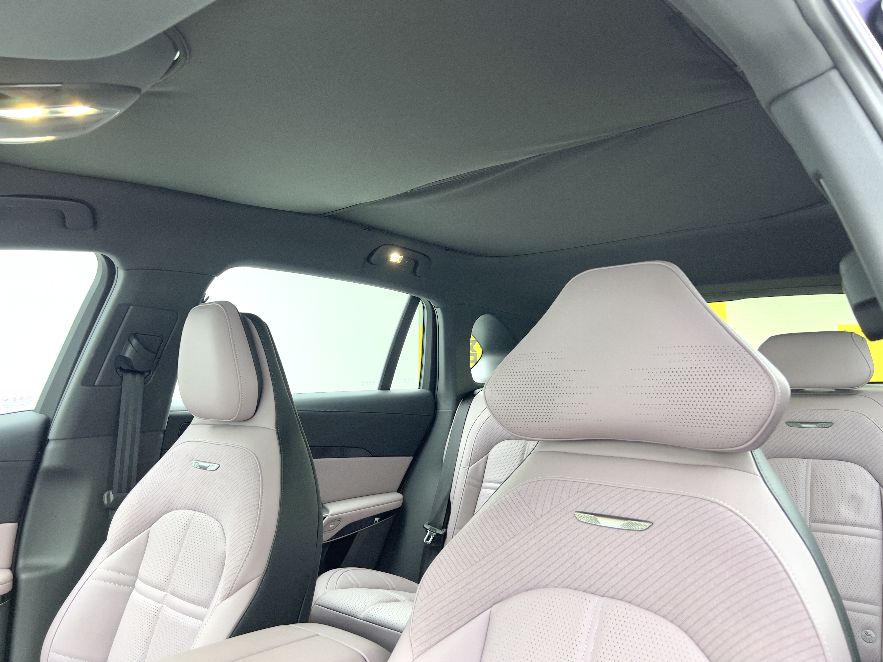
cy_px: 331
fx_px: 663
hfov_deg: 67.3
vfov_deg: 53.1
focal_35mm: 26
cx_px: 442
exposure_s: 1/50
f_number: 1.5
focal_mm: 5.7
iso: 100
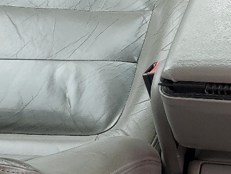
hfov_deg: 16.4
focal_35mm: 112
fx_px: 748
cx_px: 319
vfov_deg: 13.1
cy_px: 15
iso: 50
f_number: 1.5
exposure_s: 1/208
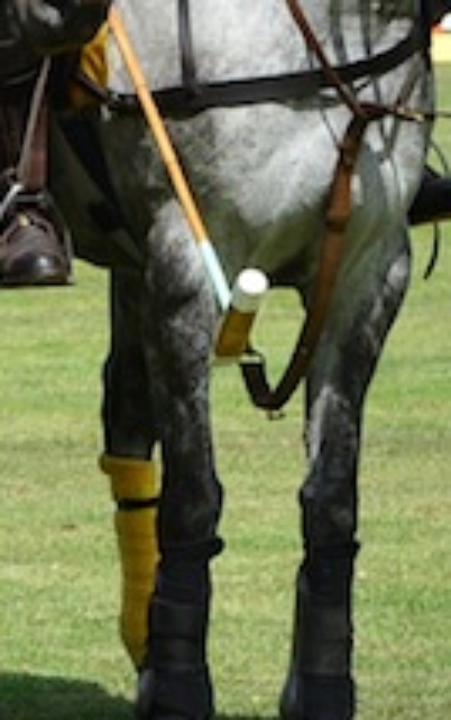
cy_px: 7
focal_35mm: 487
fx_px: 9564
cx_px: -619
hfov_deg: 2.7
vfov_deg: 4.3
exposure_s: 1/500
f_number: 10
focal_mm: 100
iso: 250
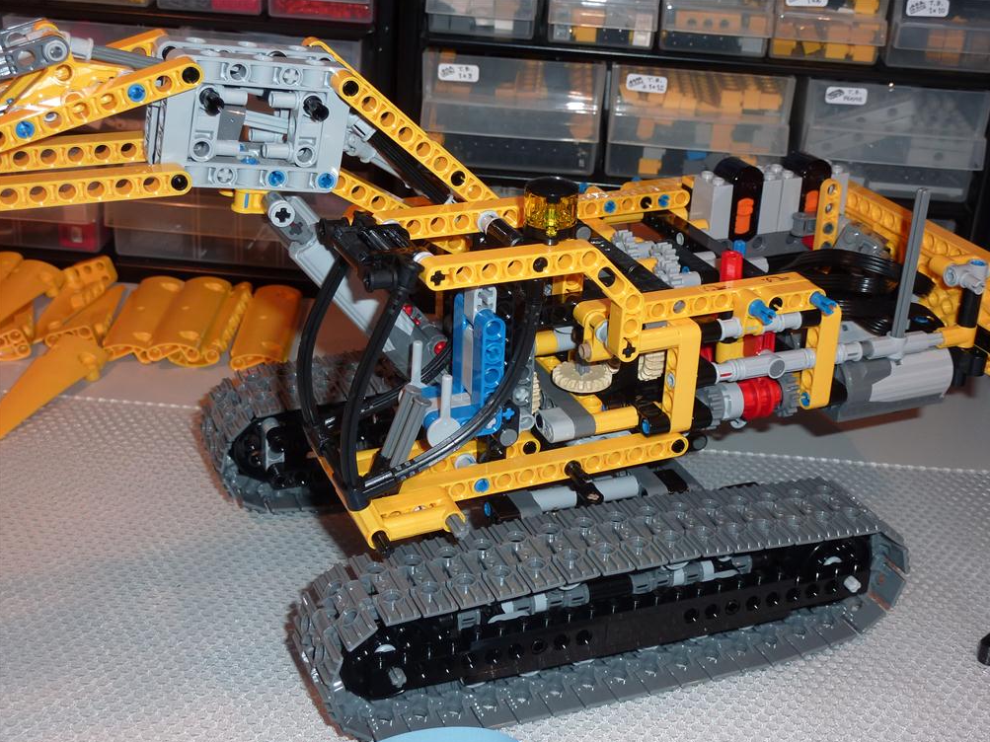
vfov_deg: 29.7
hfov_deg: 38.9
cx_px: 500
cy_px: 377
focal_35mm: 49
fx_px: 1401
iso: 100
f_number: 3.8
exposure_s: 1/30
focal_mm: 7.9
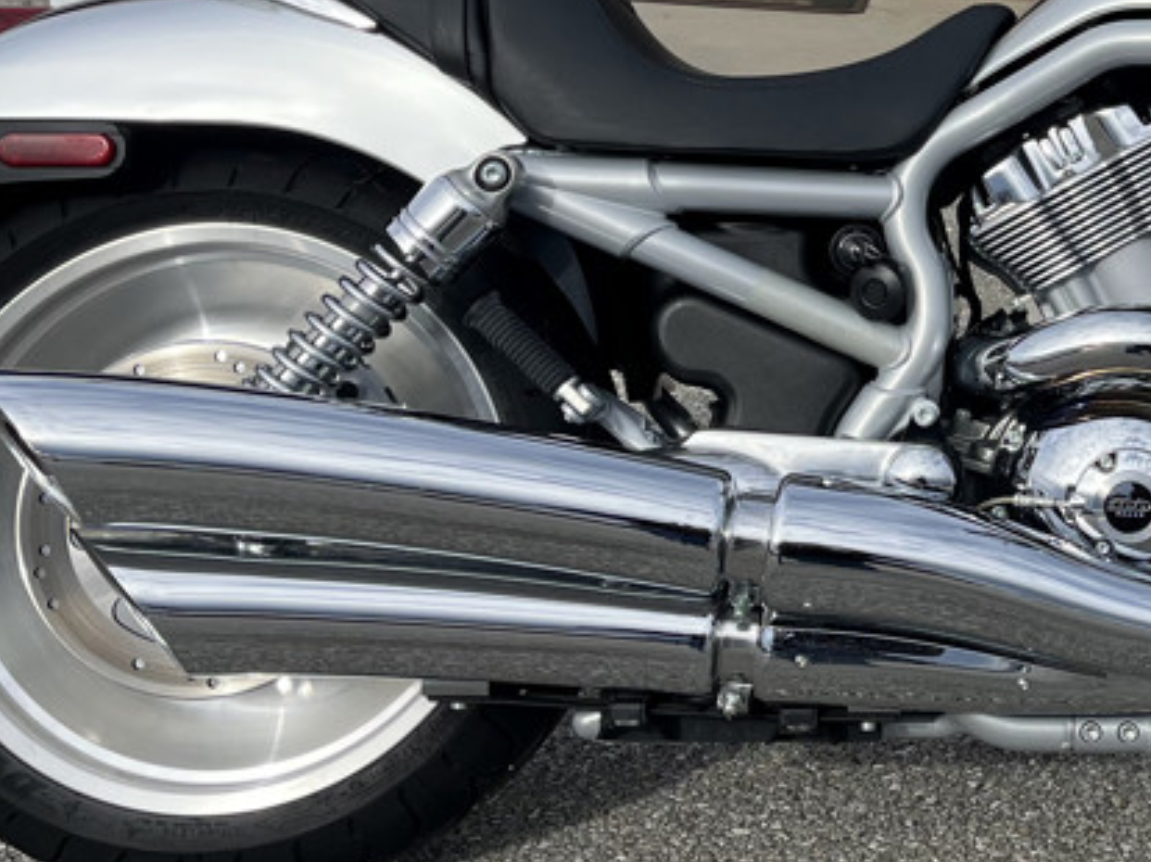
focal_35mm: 67
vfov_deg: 21.6
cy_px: 161
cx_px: 1169
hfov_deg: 27.2
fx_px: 2226
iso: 50
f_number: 1.6
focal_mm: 5.1
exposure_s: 1/3333
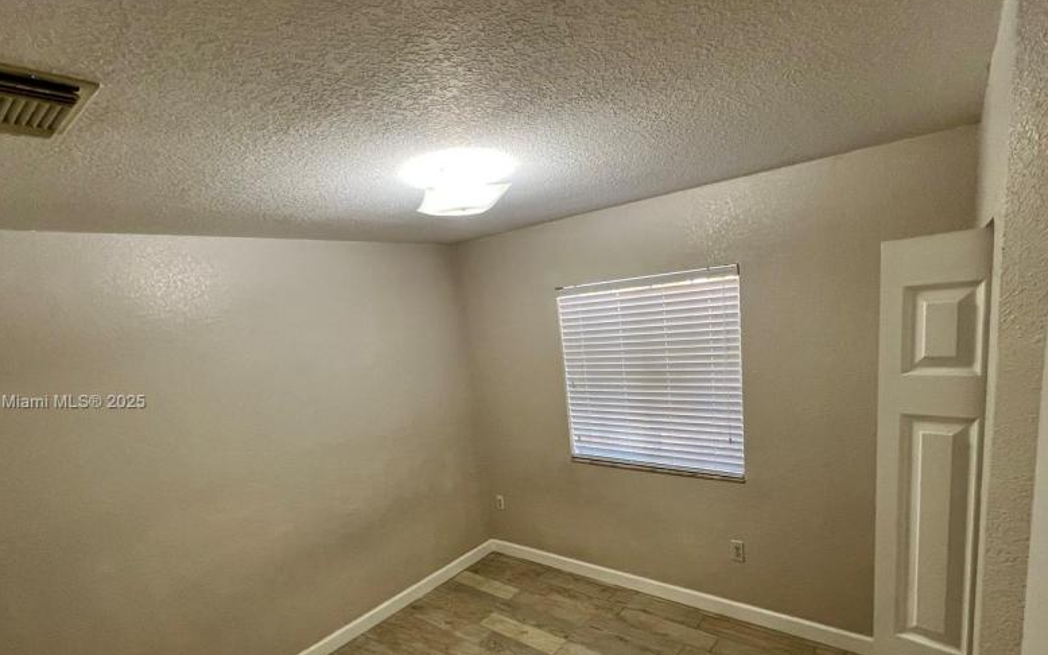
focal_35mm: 17
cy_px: 403
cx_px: 533
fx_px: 485
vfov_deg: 67.1
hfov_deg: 94.4
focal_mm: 1.57
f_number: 1.8
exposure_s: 1/60
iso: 160
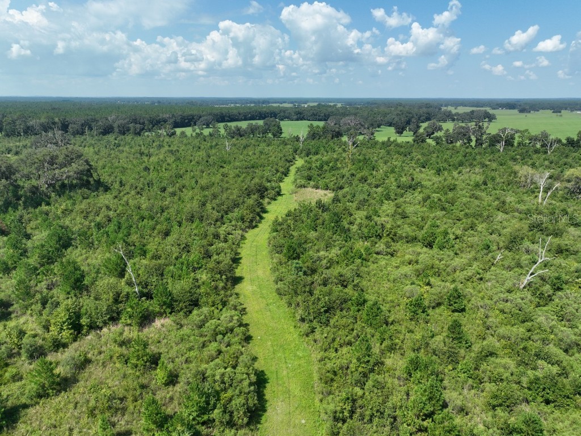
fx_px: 403
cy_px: 218
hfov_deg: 71.6
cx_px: 290
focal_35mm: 24
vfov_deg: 56.8
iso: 100
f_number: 2.8
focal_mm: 12.29
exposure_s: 1/1600
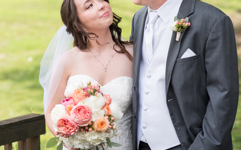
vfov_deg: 10.5
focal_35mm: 124
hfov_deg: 16.8
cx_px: 81
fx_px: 815
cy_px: 36
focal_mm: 85
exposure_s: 1/640
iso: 100
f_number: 3.2
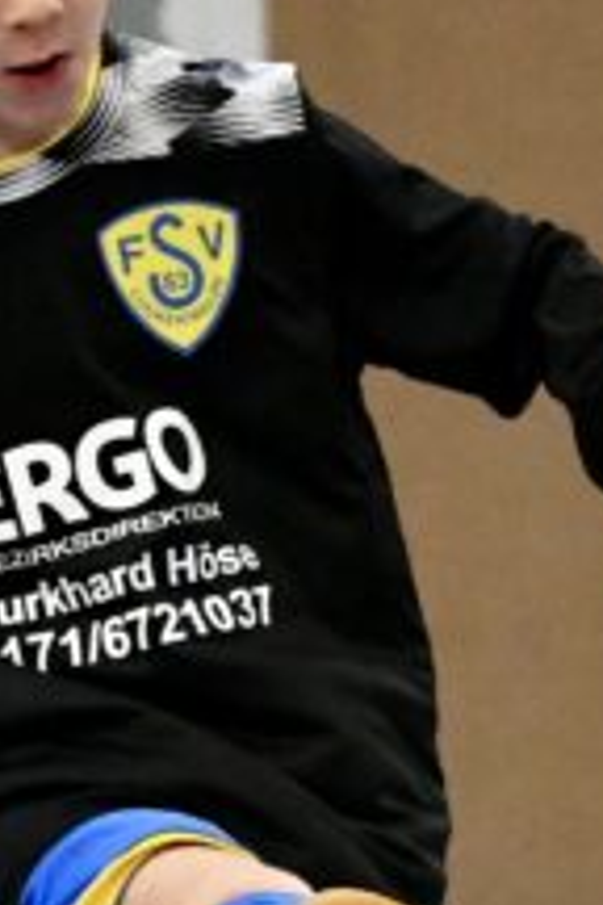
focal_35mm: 948
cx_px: 130
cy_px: 890
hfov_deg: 1.5
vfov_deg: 2.2
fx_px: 23817
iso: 8000
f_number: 2.8
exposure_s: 1/1250
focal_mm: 200
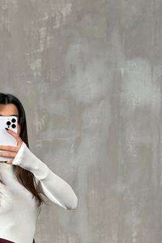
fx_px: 473
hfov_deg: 19.1
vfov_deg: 27.6
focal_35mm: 70
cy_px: 229
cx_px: 19
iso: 200
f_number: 1.78
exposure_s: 1/110
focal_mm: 6.76
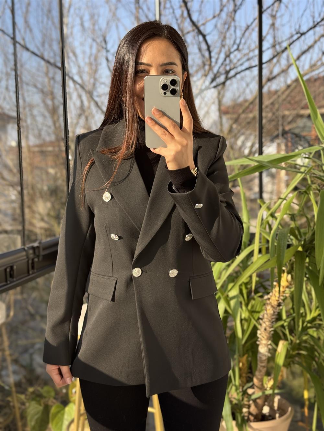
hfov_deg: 30.3
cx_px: 162
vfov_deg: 39.7
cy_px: 216
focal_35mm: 48
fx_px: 599
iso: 64
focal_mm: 6.76
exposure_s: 1/436
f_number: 1.78
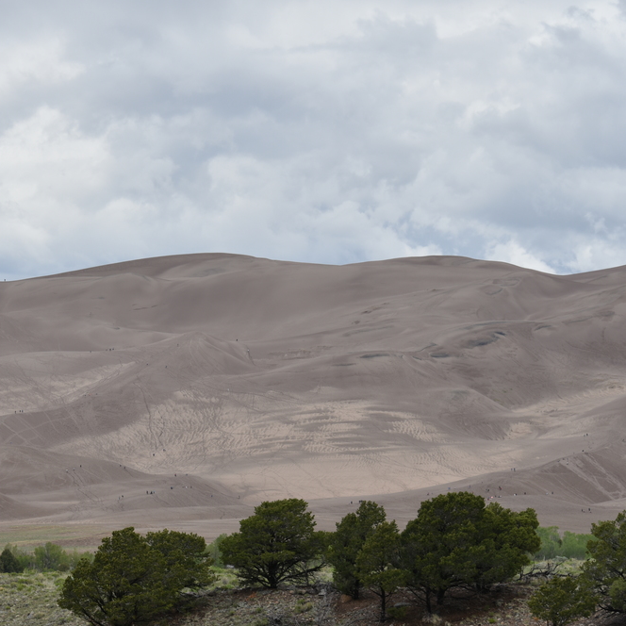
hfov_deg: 10.1
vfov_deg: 10.2
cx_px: 99
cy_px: 399
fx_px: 3519
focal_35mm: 172
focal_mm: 105
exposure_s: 1/320
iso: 100
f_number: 9
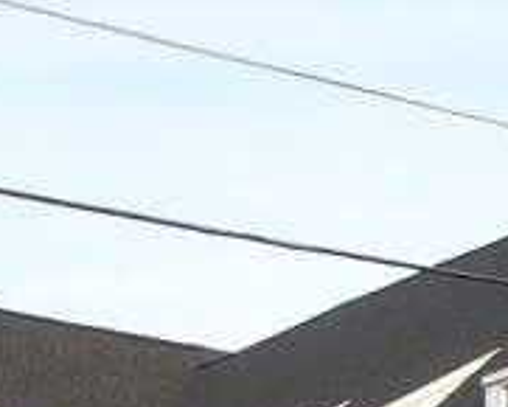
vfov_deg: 9.7
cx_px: 789
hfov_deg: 11.7
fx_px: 2362
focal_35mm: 157
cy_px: 533
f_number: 2.8
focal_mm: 6.3
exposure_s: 1/309
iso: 50
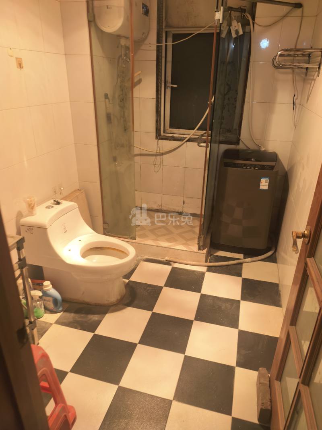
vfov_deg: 71.6
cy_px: 215
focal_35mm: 24
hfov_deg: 56.8
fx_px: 298
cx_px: 161
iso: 200
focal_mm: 6.98
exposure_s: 1/100
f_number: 1.4
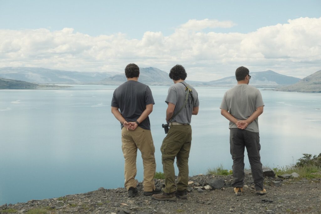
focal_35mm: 61
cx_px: 160
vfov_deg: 22.3
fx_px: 544
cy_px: 107
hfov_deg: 32.9
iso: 640
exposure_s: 1/1250
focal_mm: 40.7
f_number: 7.1
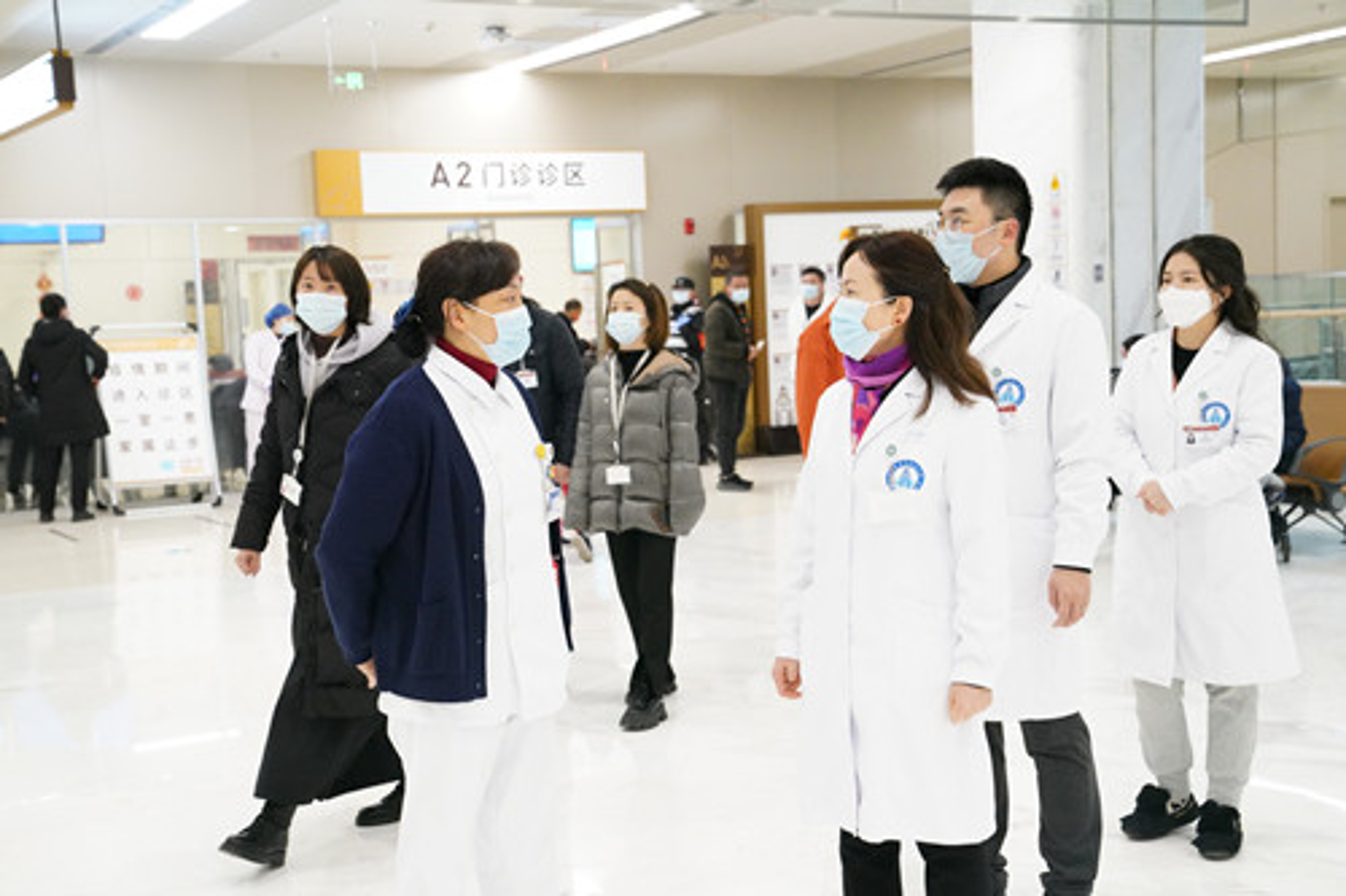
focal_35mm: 52
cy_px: 448
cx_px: 673
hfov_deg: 38.2
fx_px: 1943
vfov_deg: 26.0
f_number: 5.6
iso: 12800
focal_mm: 52
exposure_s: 1/320
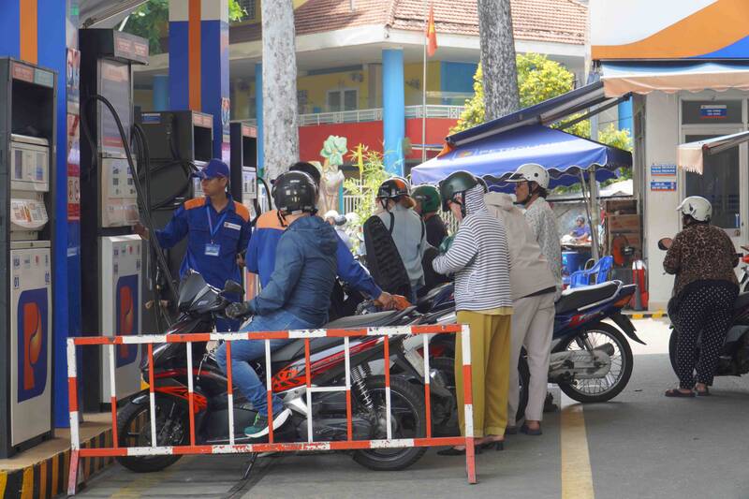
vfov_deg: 17.2
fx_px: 1654
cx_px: 374
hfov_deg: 25.5
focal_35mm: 80
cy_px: 250
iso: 100
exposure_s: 1/160
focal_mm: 53
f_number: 4
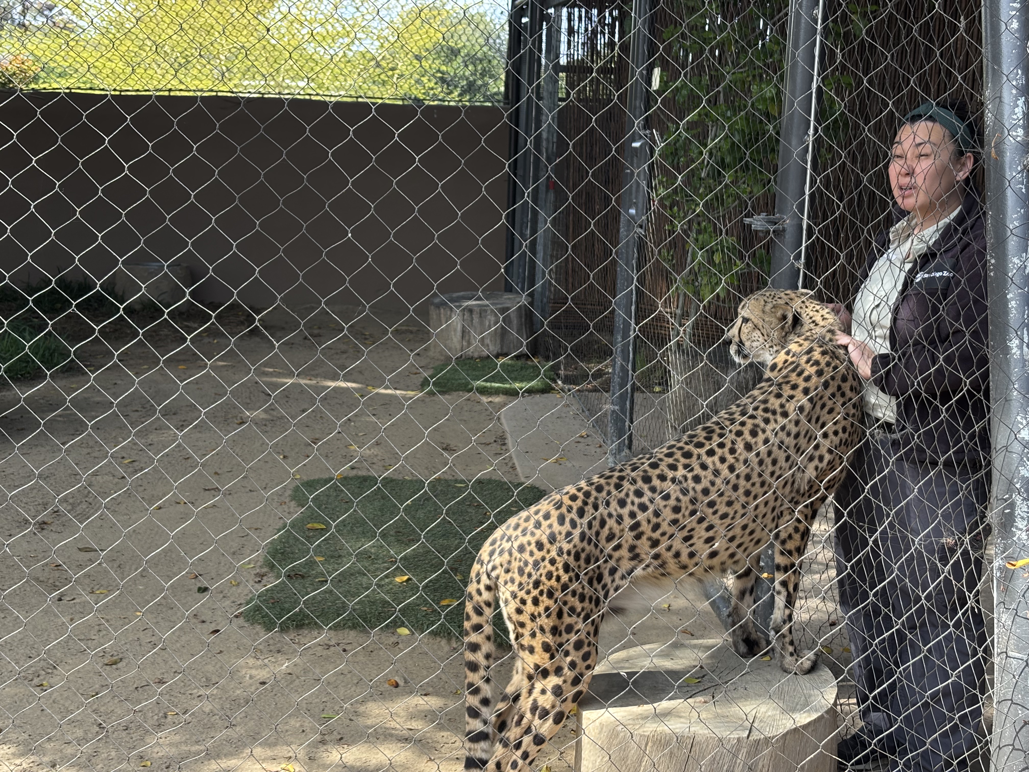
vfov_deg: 28.0
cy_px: 386
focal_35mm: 52
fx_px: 1546
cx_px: 514
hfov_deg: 36.8
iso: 32
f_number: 1.6
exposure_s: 1/338
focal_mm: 5.96
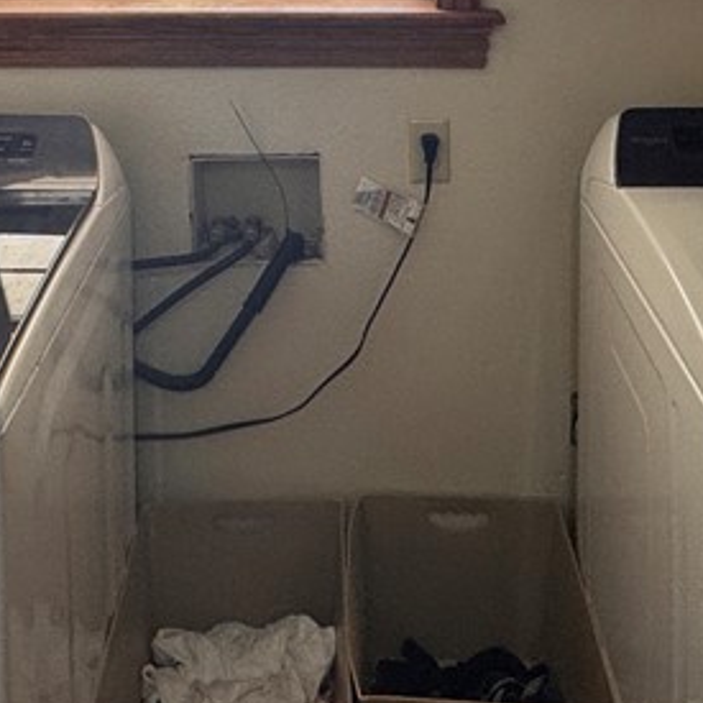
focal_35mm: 46
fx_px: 1057
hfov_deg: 36.8
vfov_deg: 32.2
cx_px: 355
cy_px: -79
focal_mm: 2.22
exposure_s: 1/120
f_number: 2.2
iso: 160
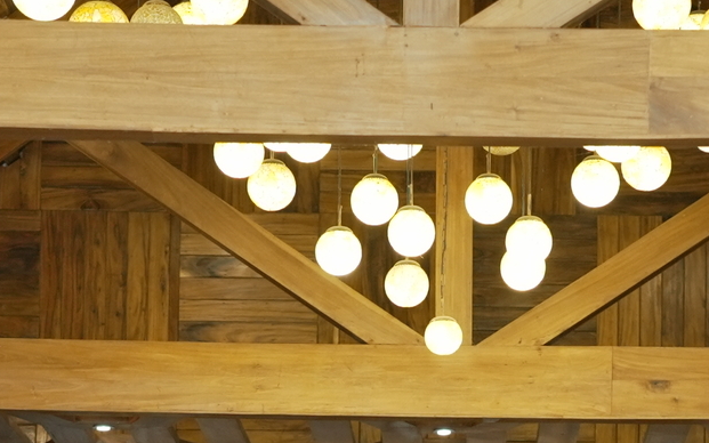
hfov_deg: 12.0
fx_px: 3362
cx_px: 440
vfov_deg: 7.4
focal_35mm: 174
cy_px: 748
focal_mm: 50
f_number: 2.2
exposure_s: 1/800
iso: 2000
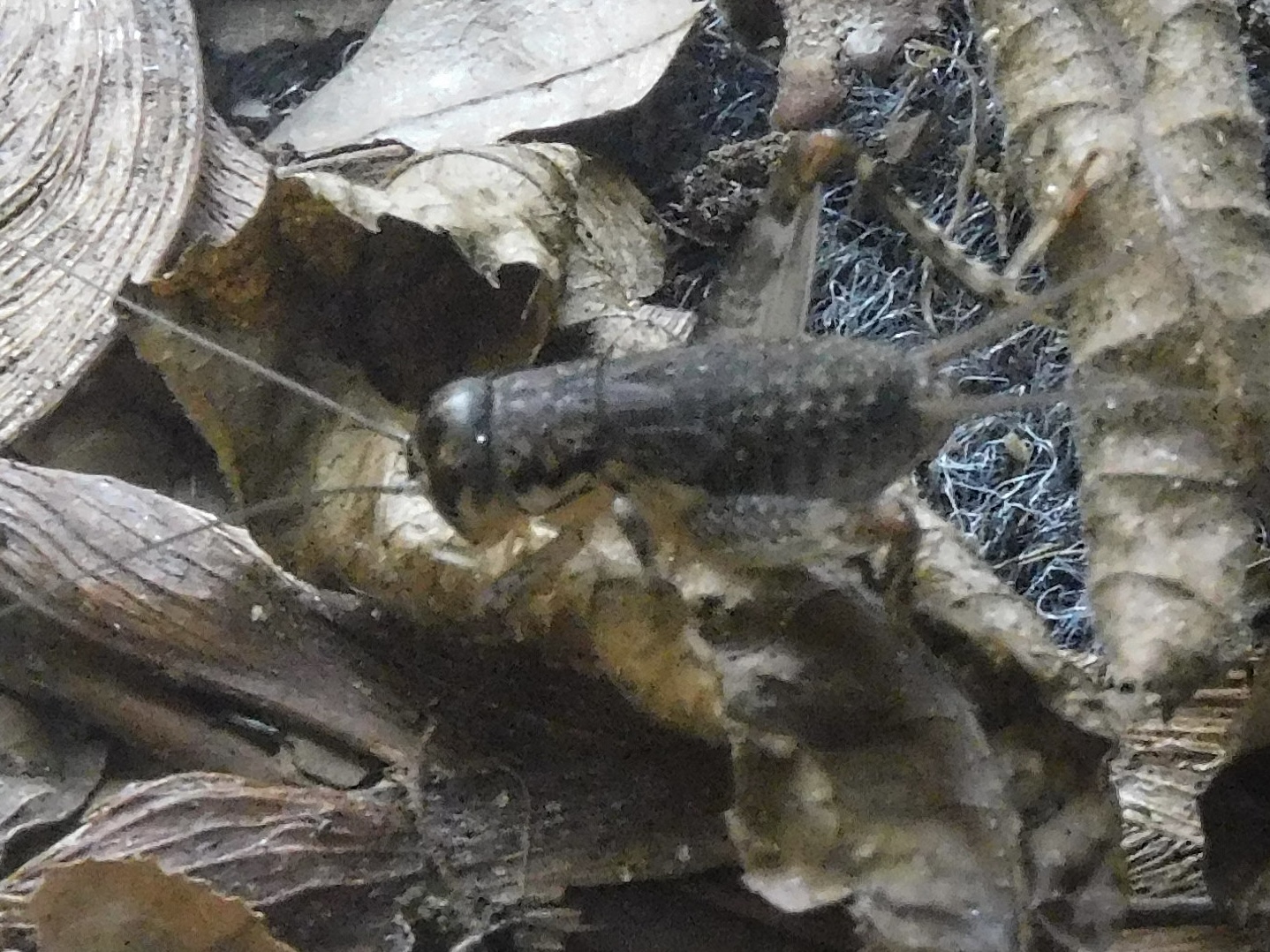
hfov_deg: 3.6
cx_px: 635
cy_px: 476
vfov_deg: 2.7
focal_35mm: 550
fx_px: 20175
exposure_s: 1/200
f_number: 5.6
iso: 900
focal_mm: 98.5
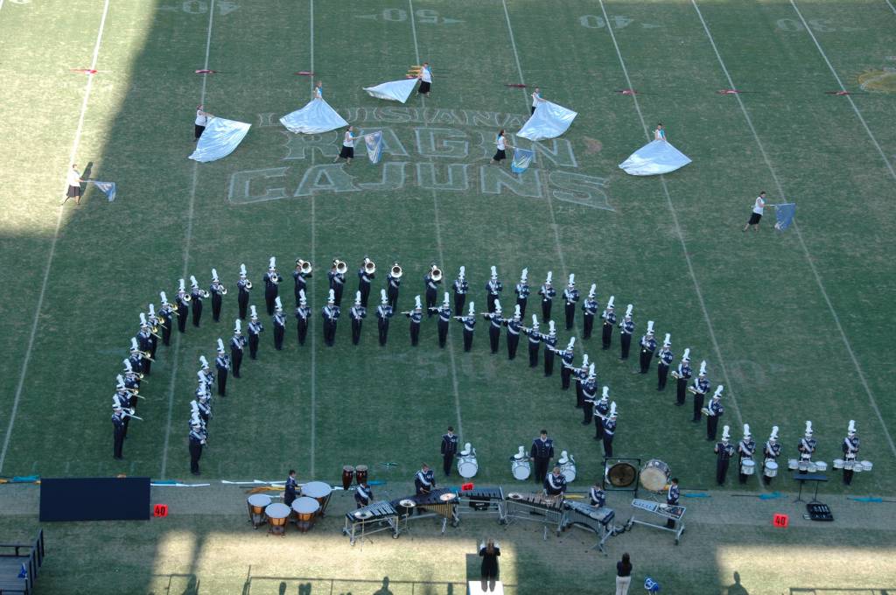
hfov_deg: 22.6
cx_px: 448
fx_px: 2237
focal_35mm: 90
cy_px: 298
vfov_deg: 15.1
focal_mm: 60
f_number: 6.3
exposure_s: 1/160
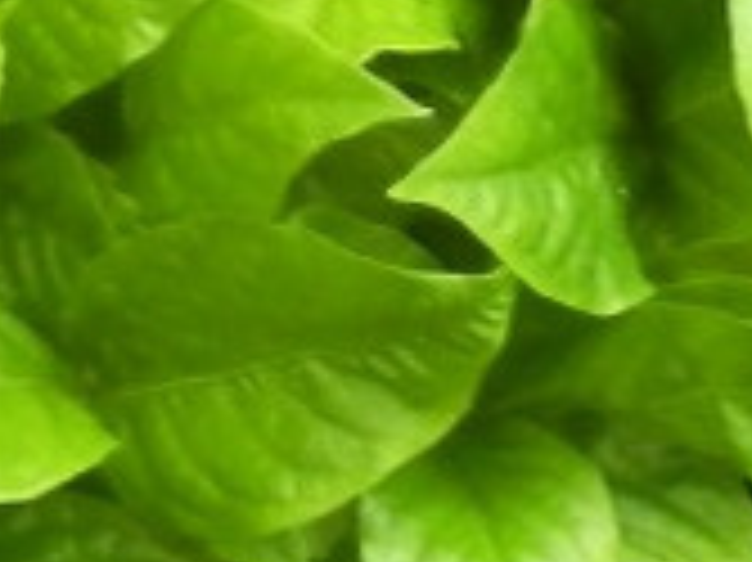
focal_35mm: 390
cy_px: -634
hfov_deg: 5.1
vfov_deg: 3.8
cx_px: 727
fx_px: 8466
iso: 200
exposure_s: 1/13
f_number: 3.7
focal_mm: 10.99
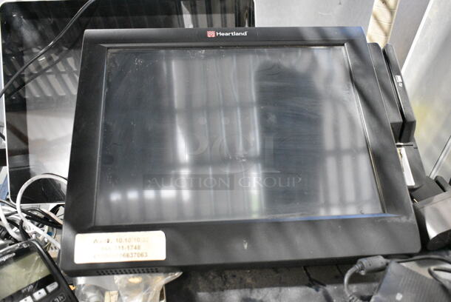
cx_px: 226
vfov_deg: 38.4
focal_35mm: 34
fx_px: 433
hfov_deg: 55.1
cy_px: 151
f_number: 4.5
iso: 6400
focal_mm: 23
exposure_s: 1/80
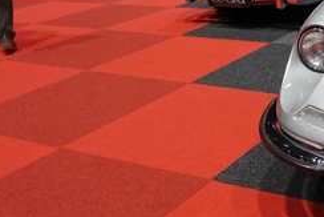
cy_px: 19
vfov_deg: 22.4
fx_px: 531
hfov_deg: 29.8
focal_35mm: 59
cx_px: 372
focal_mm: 8.8
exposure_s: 1/30
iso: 125
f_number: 2.2
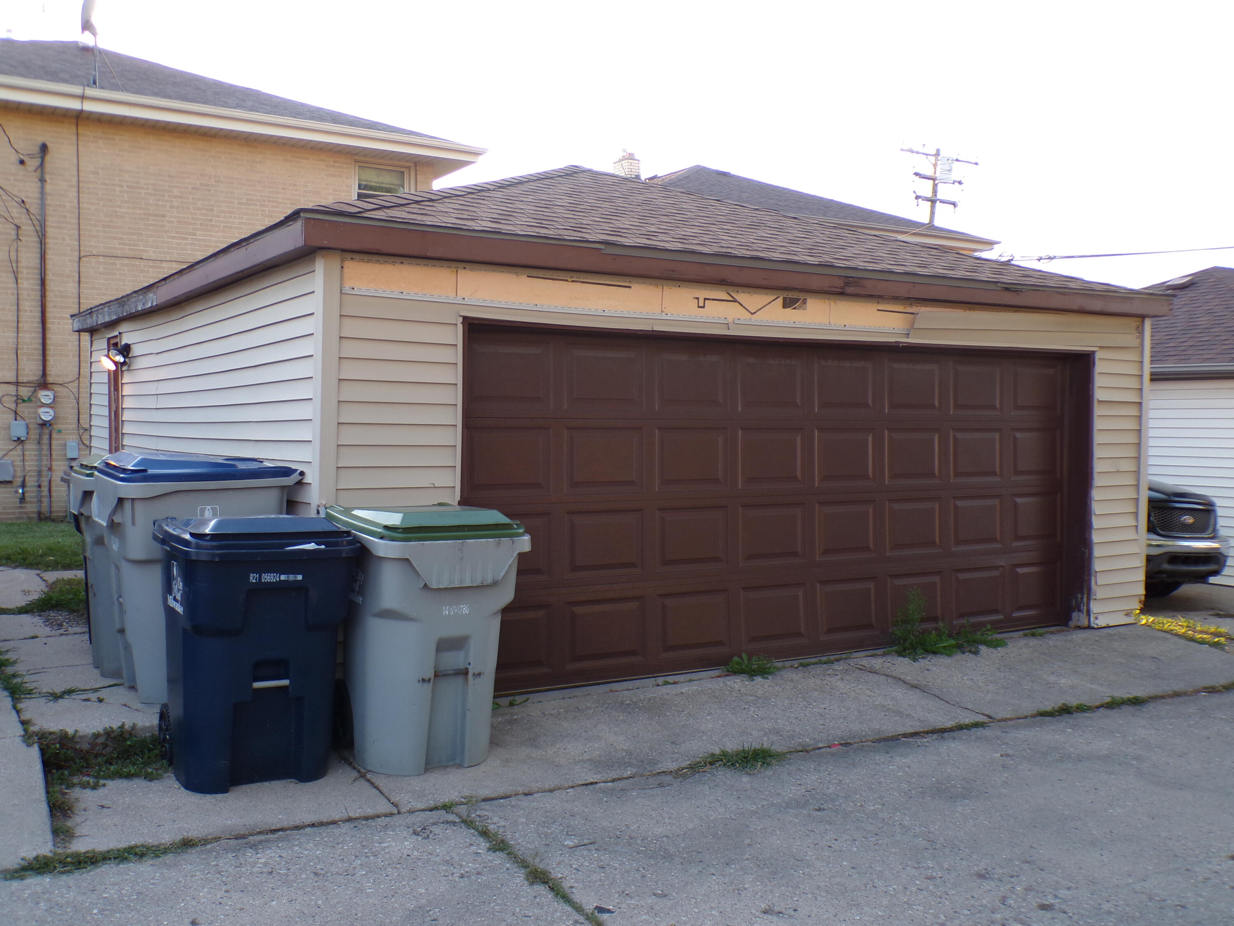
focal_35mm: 32
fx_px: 1141
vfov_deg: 44.2
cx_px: 617
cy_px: 463
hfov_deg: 56.8
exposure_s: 1/100
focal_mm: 5.8
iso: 100
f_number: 3.2
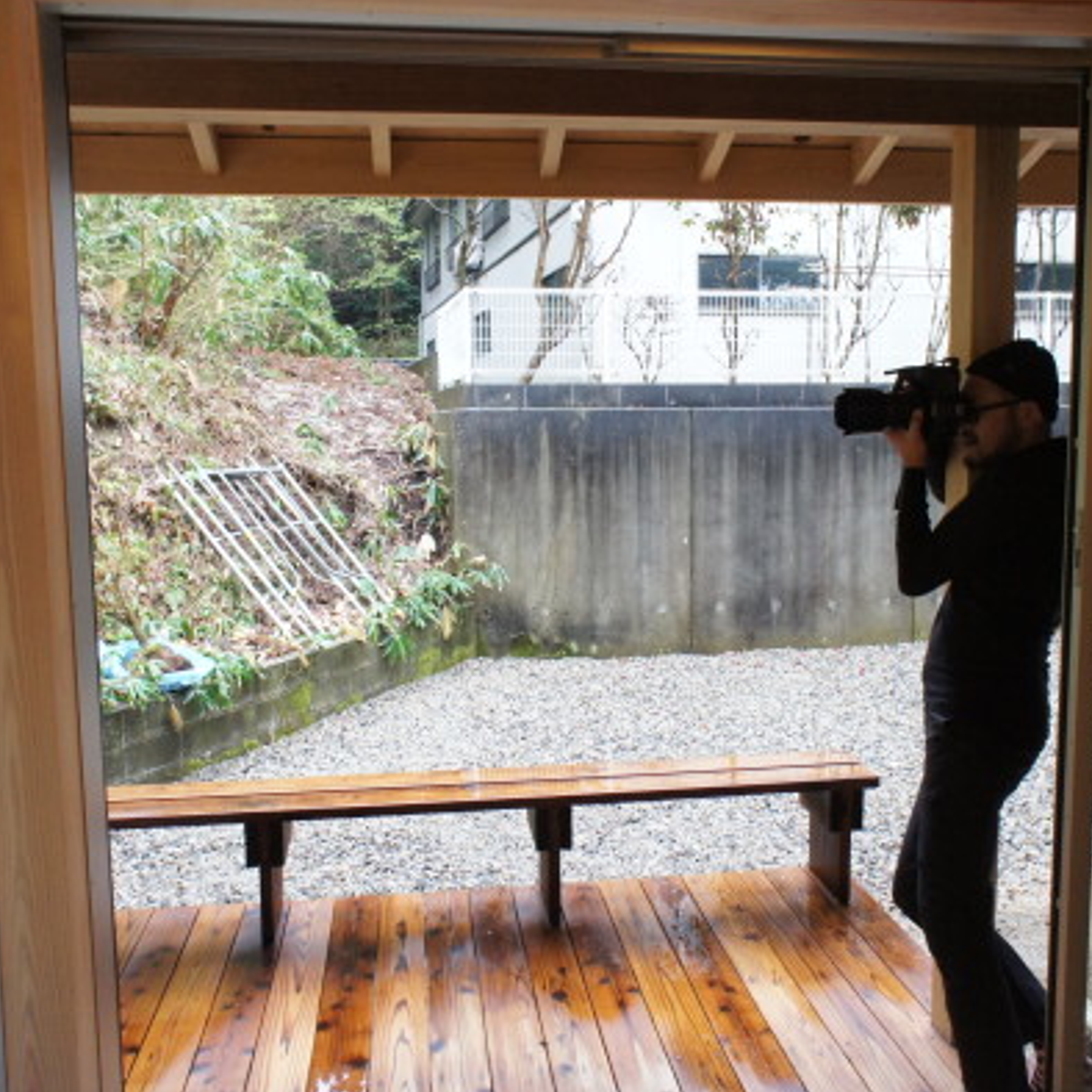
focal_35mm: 31
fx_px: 1106
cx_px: 565
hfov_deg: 52.5
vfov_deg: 52.5
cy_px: 545
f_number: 9
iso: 1600
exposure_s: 1/20
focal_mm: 16
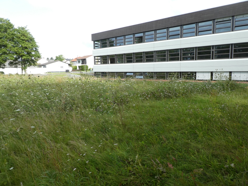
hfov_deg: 71.6
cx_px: 124
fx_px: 172
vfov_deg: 56.8
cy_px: 93
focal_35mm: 24
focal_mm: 4.3
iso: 80
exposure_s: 1/250
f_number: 3.3
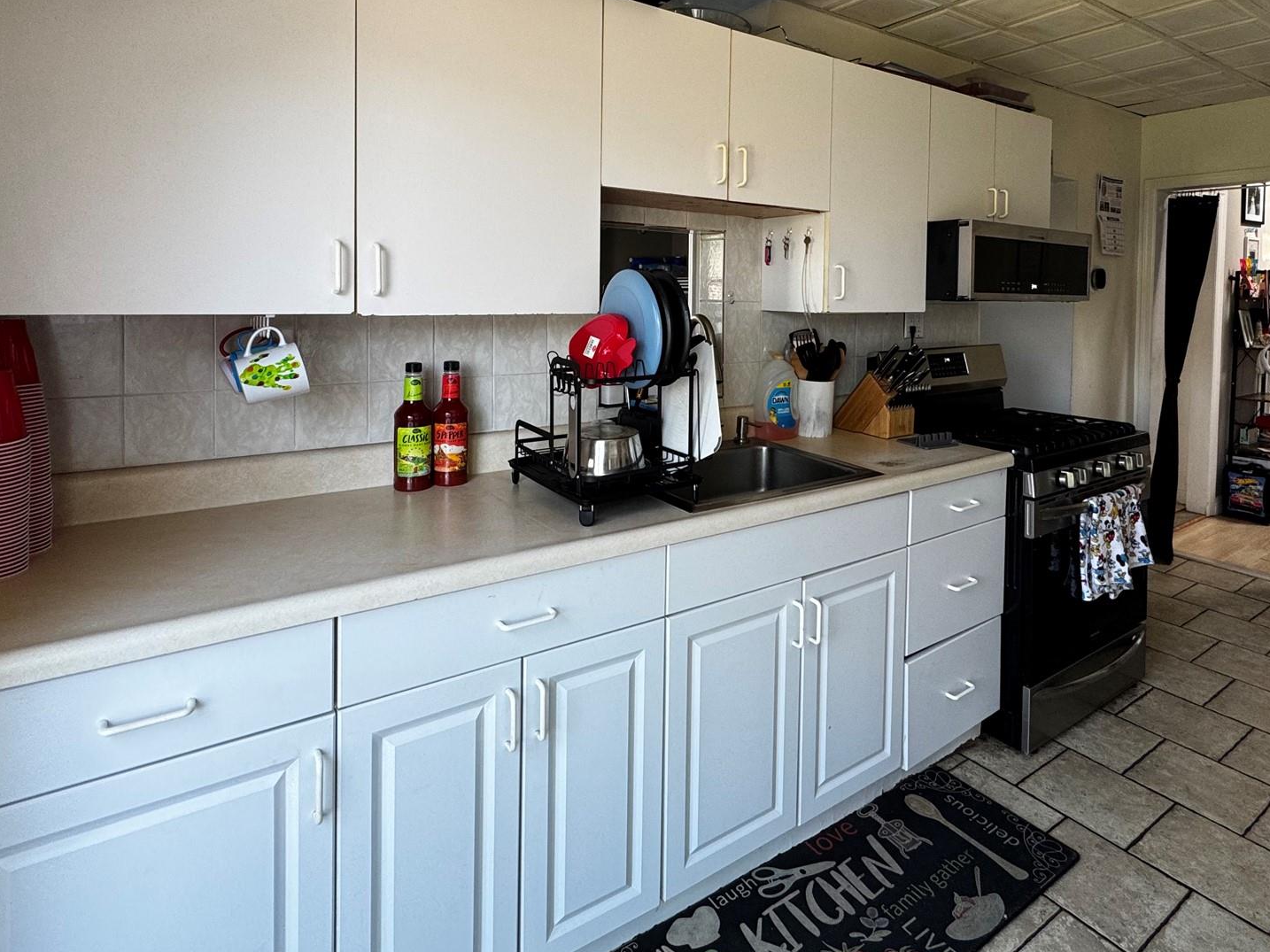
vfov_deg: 64.3
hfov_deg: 81.4
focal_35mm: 20
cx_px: 707
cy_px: 321
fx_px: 734
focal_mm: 2.22
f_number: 2.2
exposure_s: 1/99
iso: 100
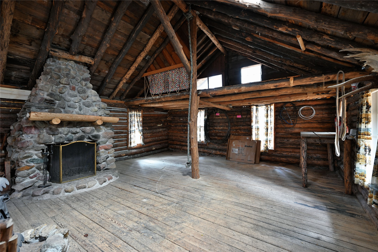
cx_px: 189
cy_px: 126
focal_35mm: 16
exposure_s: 1/1.3
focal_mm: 16
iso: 200
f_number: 5.6
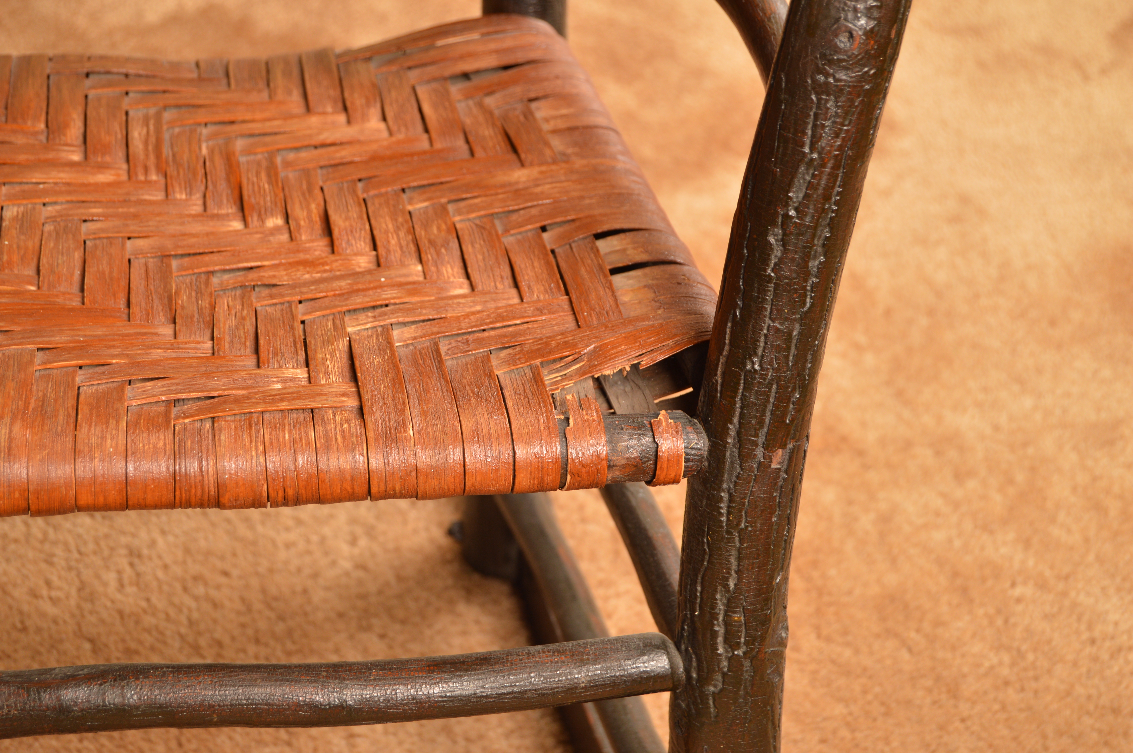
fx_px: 2358
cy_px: 376
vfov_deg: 18.1
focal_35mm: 75
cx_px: 566
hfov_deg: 27.0
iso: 200
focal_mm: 50
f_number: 6.3
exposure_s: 1/160
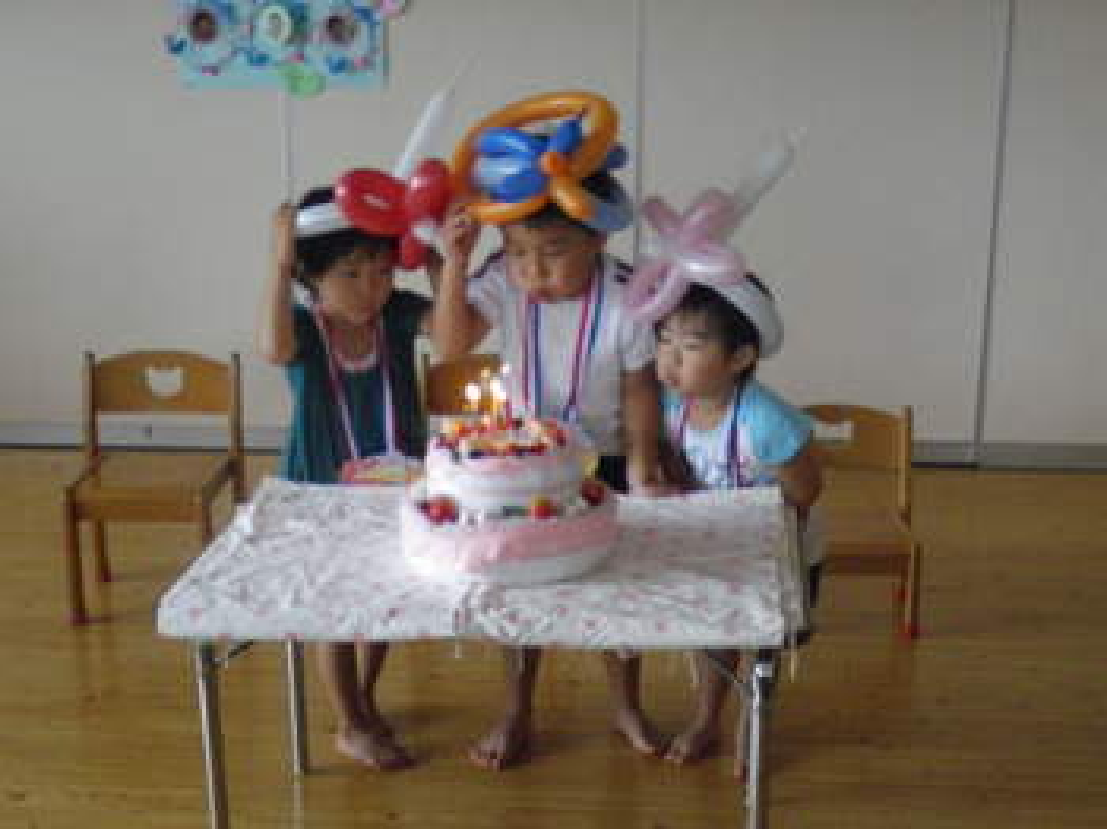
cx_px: 554
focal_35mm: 58
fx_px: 1854
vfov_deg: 25.2
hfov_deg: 33.3
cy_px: 414
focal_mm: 10.56
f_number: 5.3
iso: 640
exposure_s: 1/60
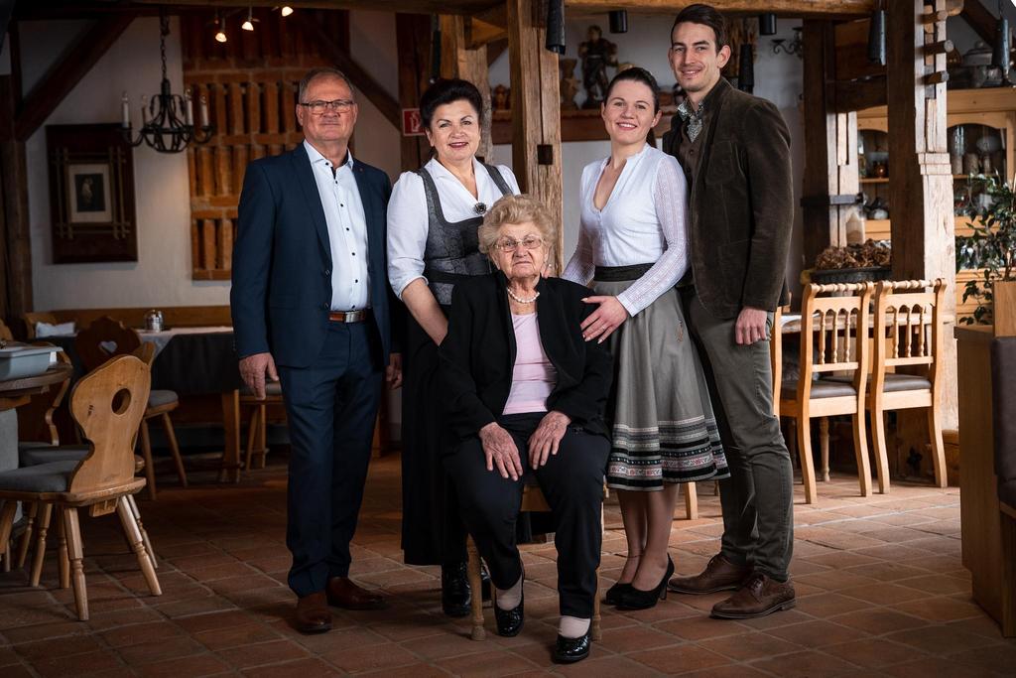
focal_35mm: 49
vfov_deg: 27.5
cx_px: 508
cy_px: 339
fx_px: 1383
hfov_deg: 40.3
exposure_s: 1/100
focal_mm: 49
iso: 500
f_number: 2.8
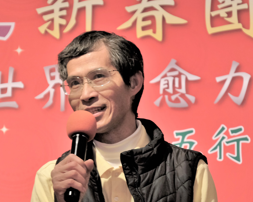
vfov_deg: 6.6
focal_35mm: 235
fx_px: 1760
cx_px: 99
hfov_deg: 8.2
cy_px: 147
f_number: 5.6
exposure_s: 1/125
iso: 1600
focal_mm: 83.3
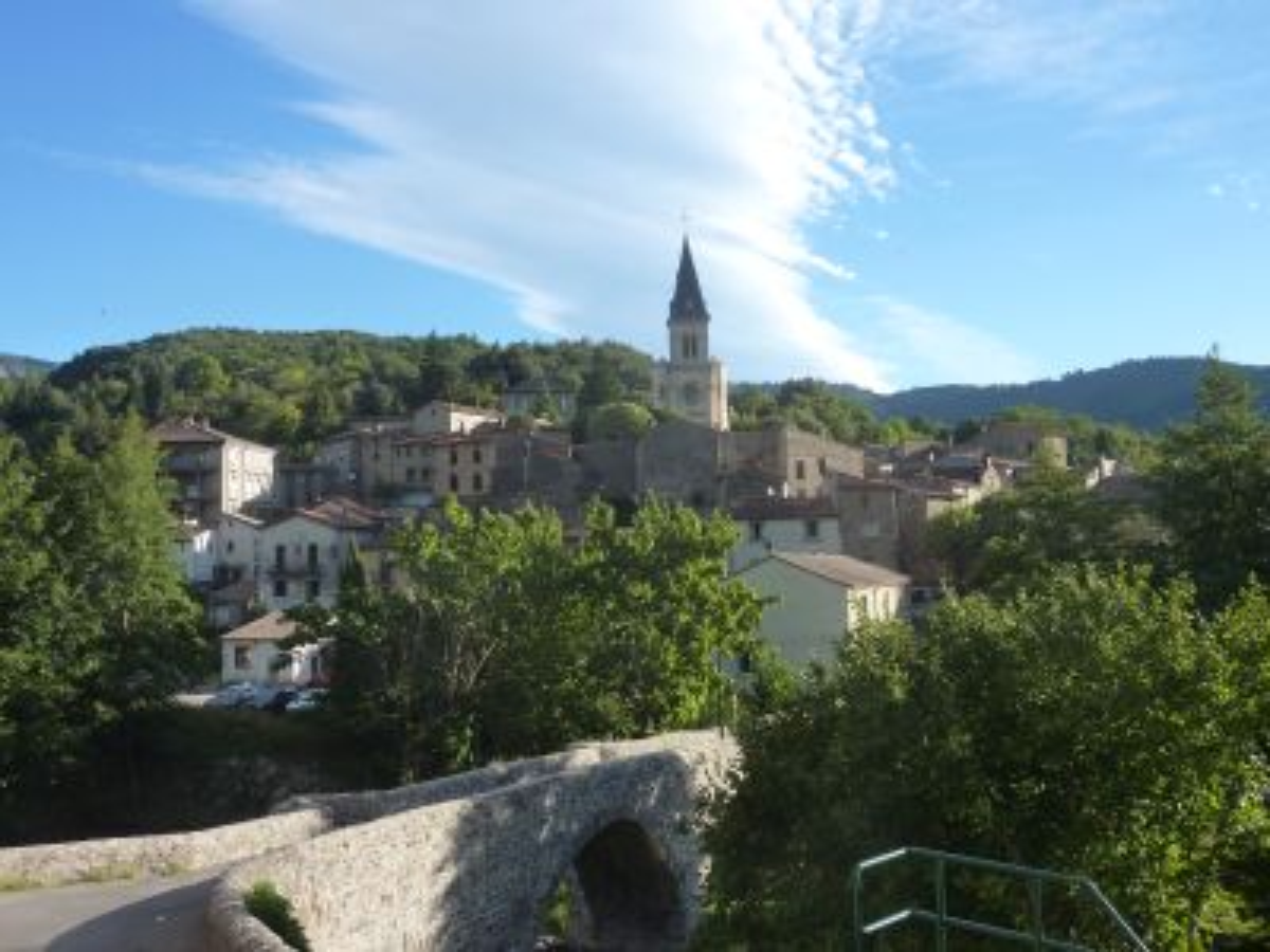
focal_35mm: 32
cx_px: 635
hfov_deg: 56.8
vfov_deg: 44.2
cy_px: 476
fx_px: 1174
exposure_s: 1/400
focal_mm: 5.3
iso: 125
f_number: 4
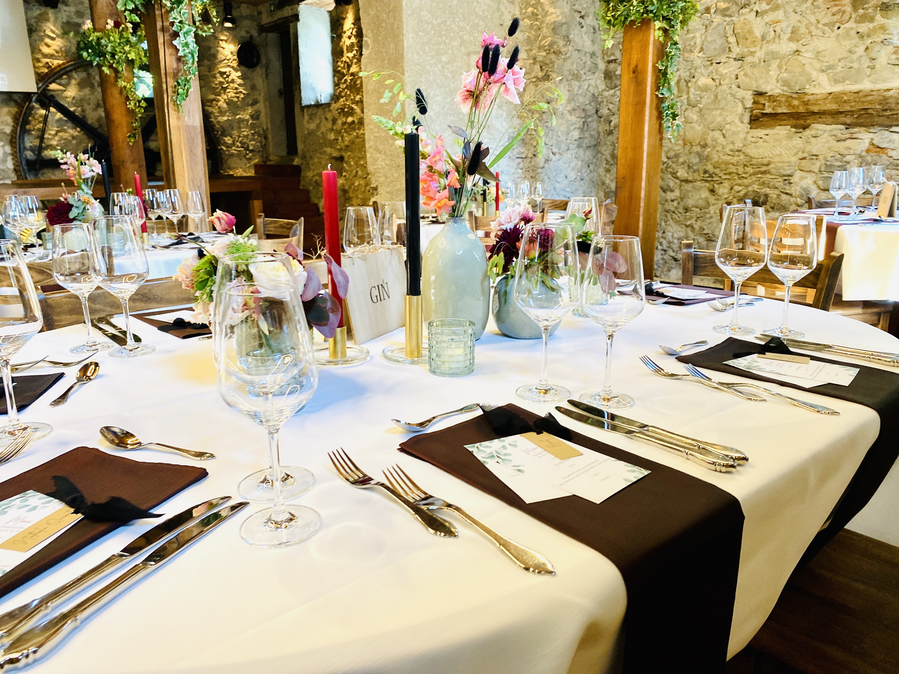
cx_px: 450
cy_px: 337
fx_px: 675
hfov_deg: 67.3
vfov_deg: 53.1
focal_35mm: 26
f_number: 1.8
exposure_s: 1/50
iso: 100
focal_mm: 4.25
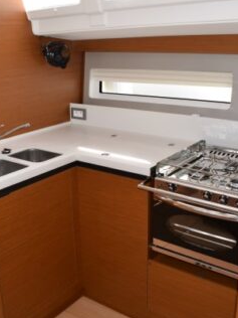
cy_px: 157
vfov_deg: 45.8
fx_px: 376
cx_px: 107
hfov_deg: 35.1
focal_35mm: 41
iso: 400
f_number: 7.1
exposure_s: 1/80
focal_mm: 18
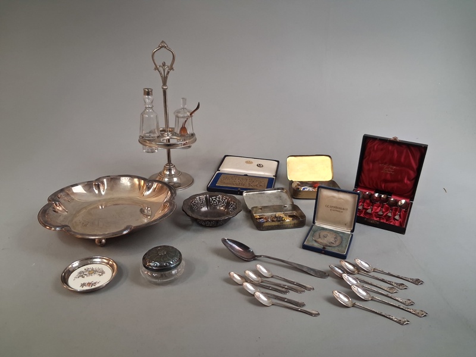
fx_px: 371
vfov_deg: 51.4
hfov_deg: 65.3
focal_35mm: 27
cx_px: 238
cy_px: 178
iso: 400
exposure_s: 1/100
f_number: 1.8
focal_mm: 4
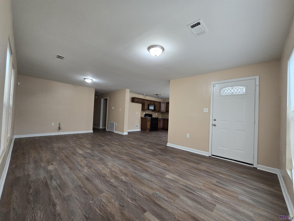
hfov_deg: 106.2
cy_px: 110
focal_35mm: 13
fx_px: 110
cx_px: 147
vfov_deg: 89.9
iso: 500
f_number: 2.2
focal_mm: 2.2
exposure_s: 1/60
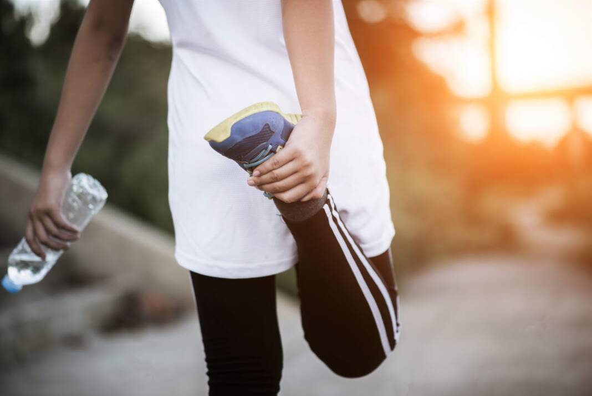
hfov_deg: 23.9
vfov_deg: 16.1
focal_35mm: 85
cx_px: 296
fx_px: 1398
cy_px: 198
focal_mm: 85
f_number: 1.8
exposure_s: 1/1600
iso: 320
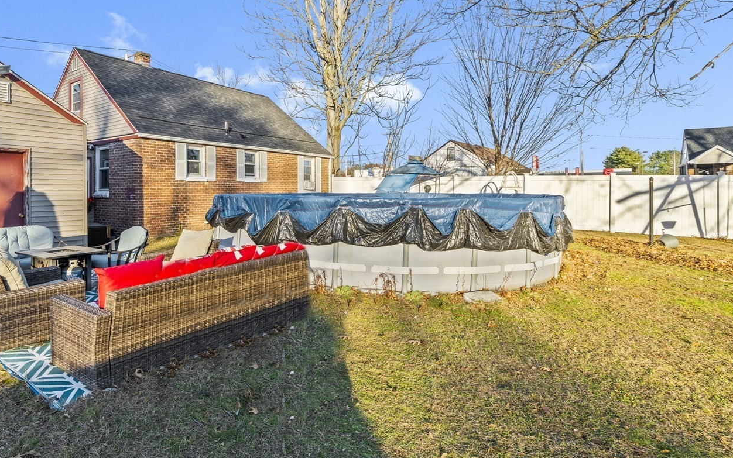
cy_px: 179
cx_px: 273
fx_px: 400
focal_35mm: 20
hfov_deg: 83.4
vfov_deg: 59.1
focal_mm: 12
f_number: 8
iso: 320
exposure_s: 1/80
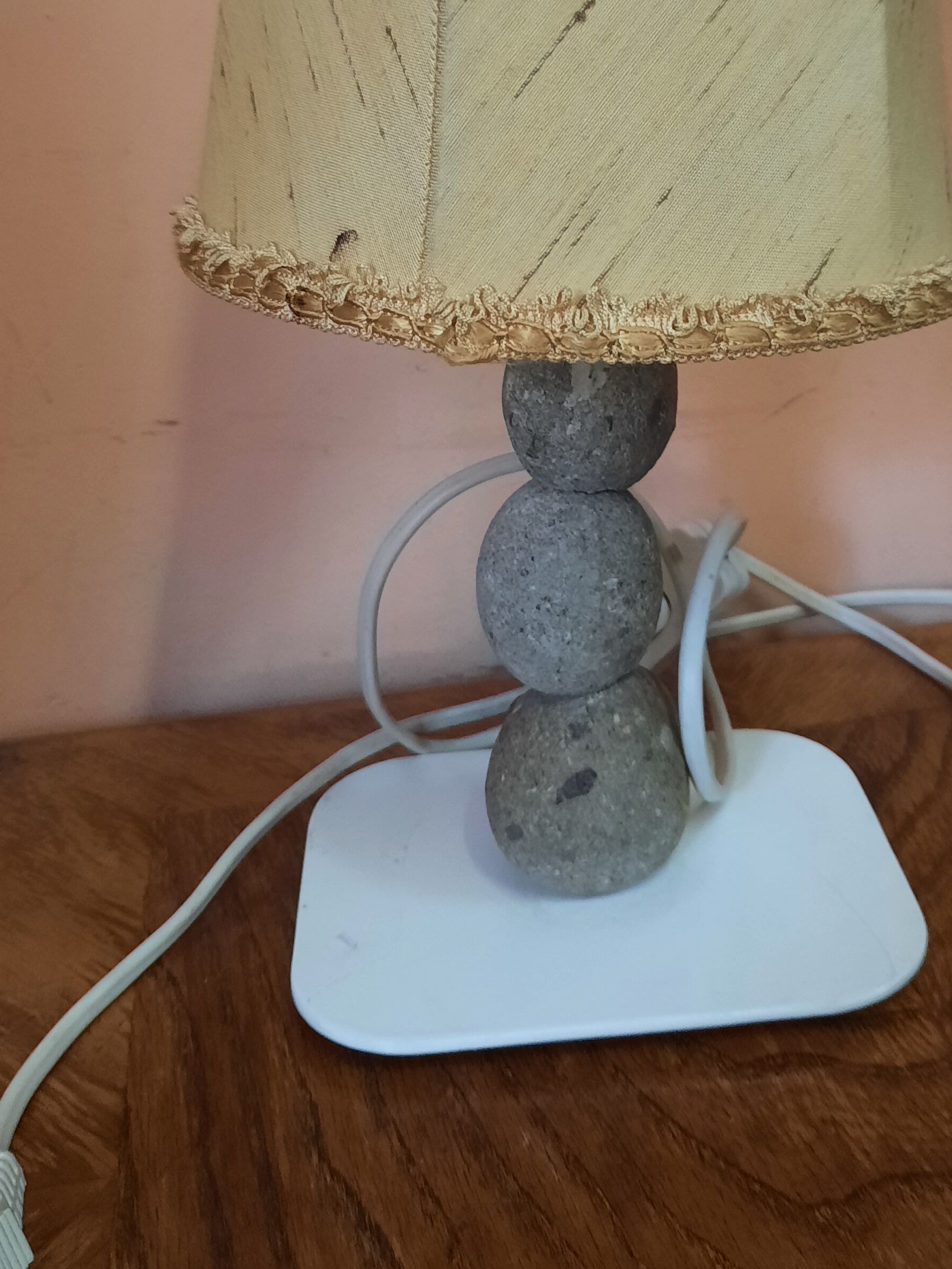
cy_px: 295
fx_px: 1540
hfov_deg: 34.2
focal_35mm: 42
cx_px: 589
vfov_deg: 43.2
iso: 320
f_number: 2
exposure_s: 1/50
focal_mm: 4.6
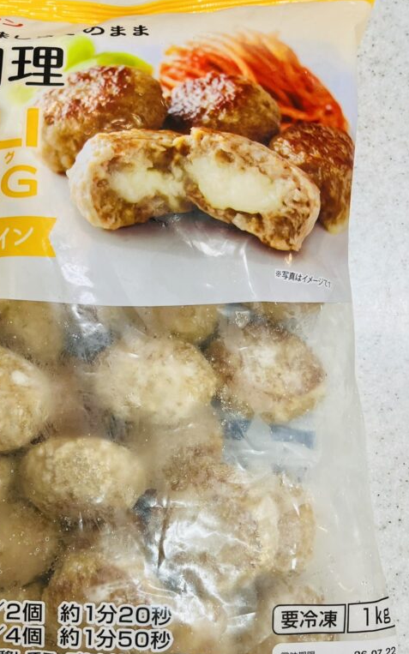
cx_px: 83
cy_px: 387
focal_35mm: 37
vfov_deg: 52.4
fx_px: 660
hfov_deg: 33.5
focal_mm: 5.1
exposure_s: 1/100
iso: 125
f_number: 1.6
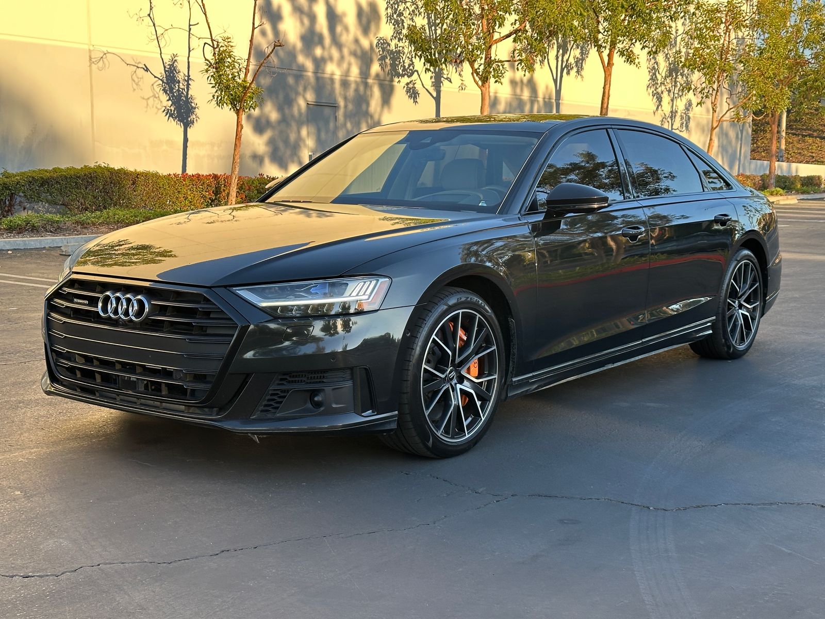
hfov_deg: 39.7
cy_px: 310
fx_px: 1144
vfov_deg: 30.3
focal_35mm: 48
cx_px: 412
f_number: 1.78
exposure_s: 1/535
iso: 64
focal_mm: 6.86
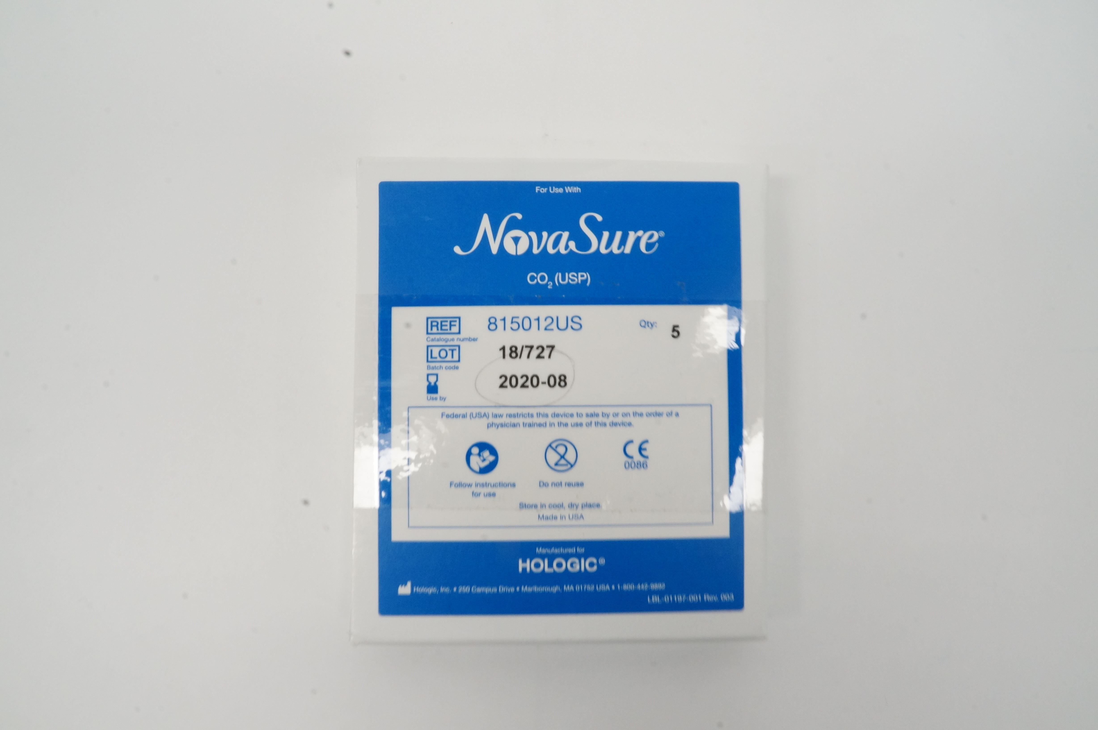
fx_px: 914
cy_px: 365
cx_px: 549
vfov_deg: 43.5
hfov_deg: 62.0
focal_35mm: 30
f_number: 22
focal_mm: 20
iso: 800
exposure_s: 1/6
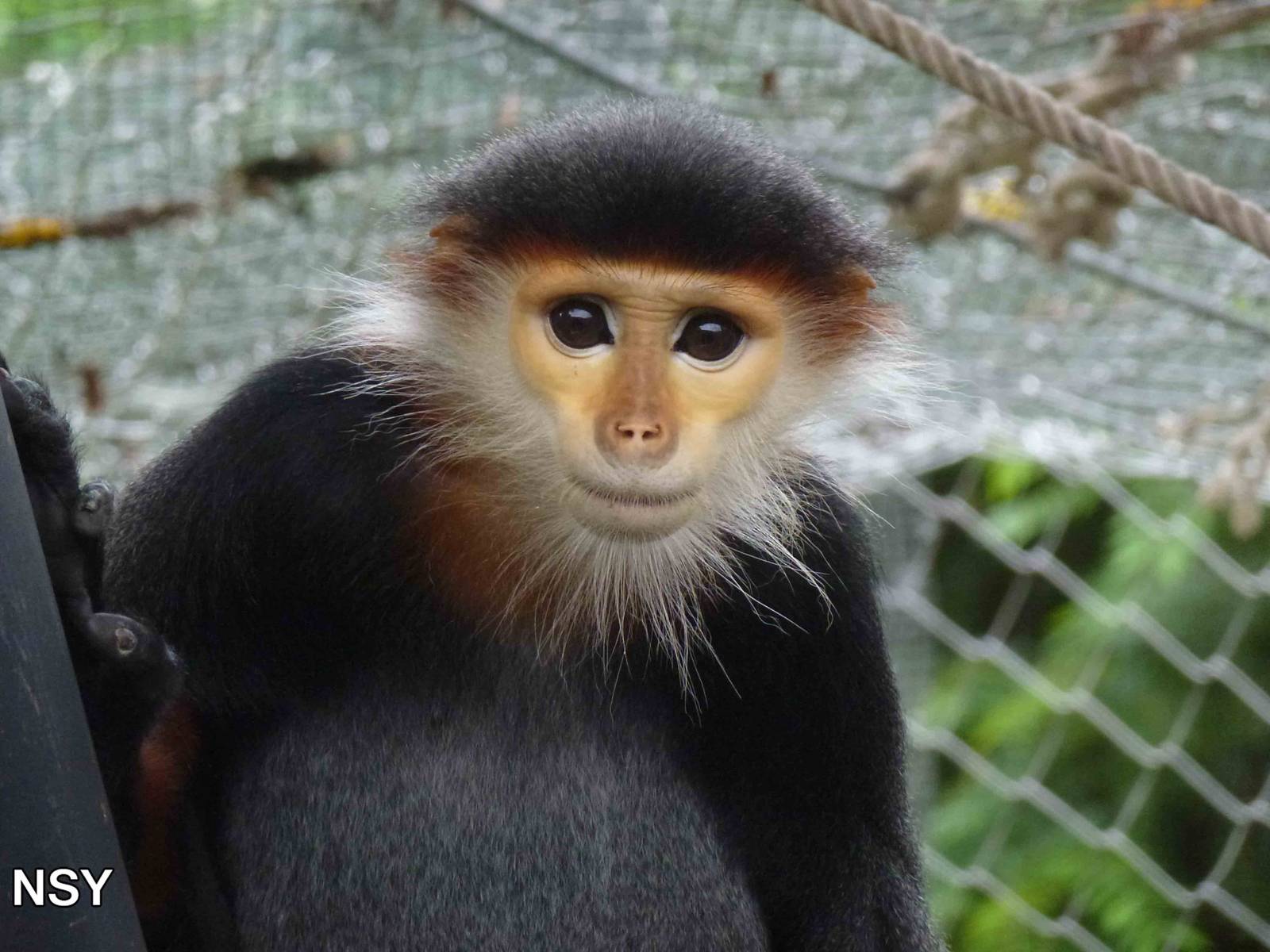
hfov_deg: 5.6
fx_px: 13024
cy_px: 476
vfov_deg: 4.2
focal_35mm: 355
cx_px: 635
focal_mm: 63.6
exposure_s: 1/30
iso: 400
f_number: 5.9
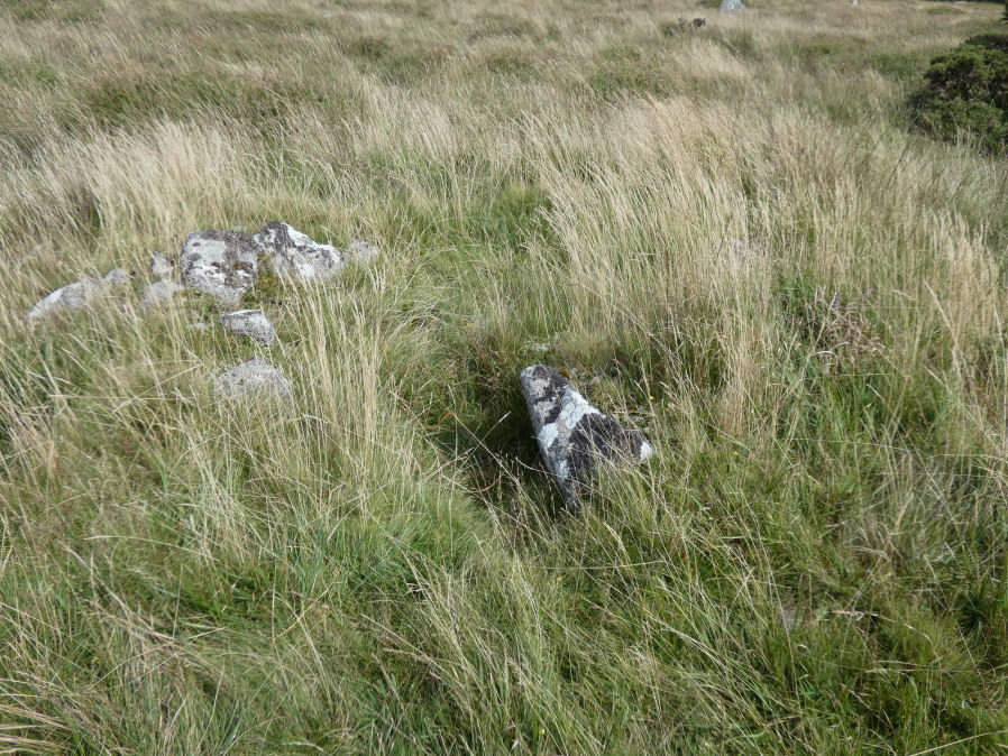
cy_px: 378
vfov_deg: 44.2
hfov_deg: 56.8
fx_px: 932
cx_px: 504
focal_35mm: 32
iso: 80
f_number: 3.4
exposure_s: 1/640
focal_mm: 5.8
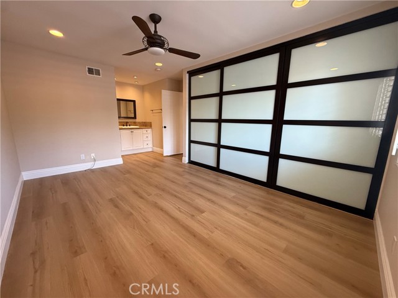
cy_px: 149
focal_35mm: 14
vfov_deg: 85.7
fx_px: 161
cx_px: 199
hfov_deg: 102.1
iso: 250
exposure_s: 1/120
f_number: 2.2
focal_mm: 2.22
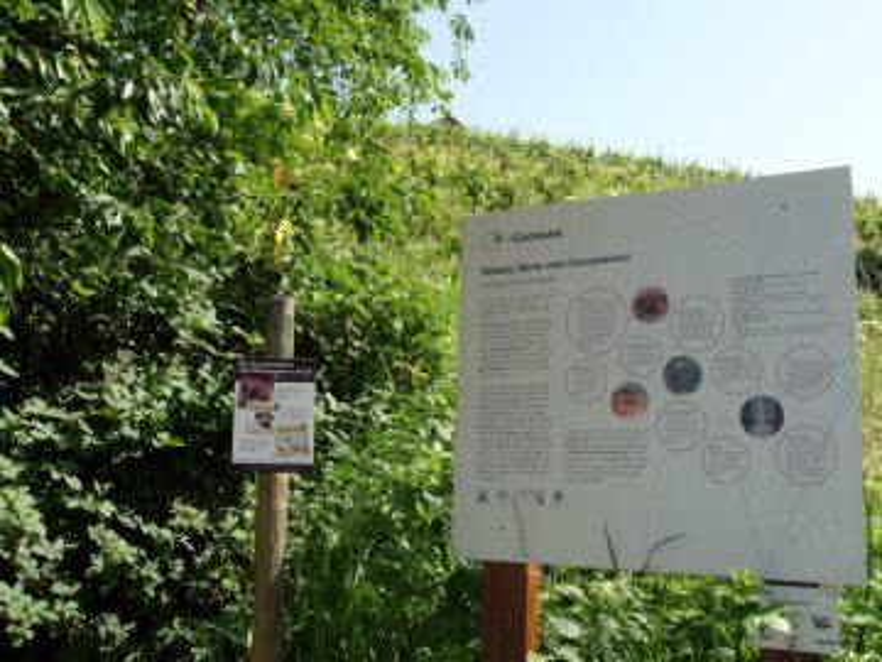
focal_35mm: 38
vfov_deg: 37.7
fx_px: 968
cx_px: 441
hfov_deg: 49.0
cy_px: 331
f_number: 3.8
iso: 100
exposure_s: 1/400
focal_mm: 6.3
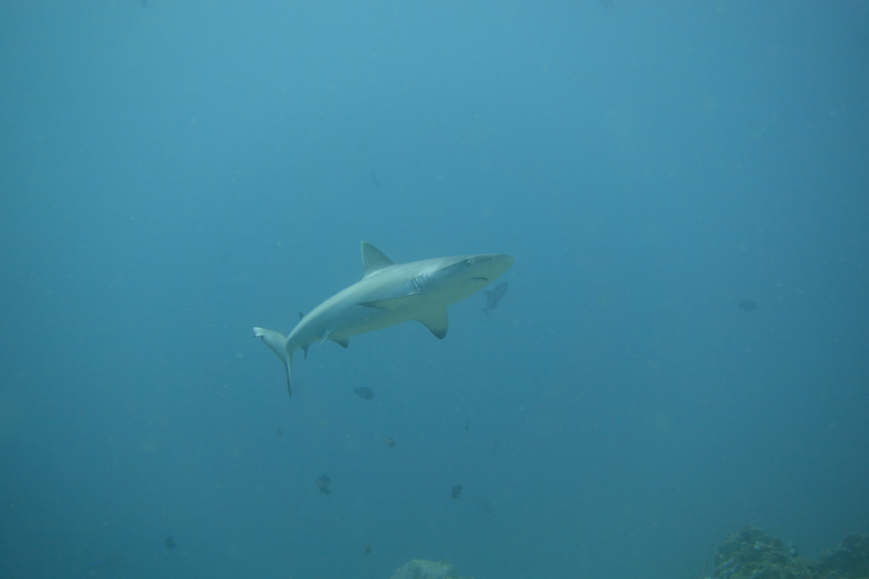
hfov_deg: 32.9
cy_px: 290
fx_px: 1472
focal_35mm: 61
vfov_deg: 22.3
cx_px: 434
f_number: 4
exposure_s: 1/160
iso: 125
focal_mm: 22.38
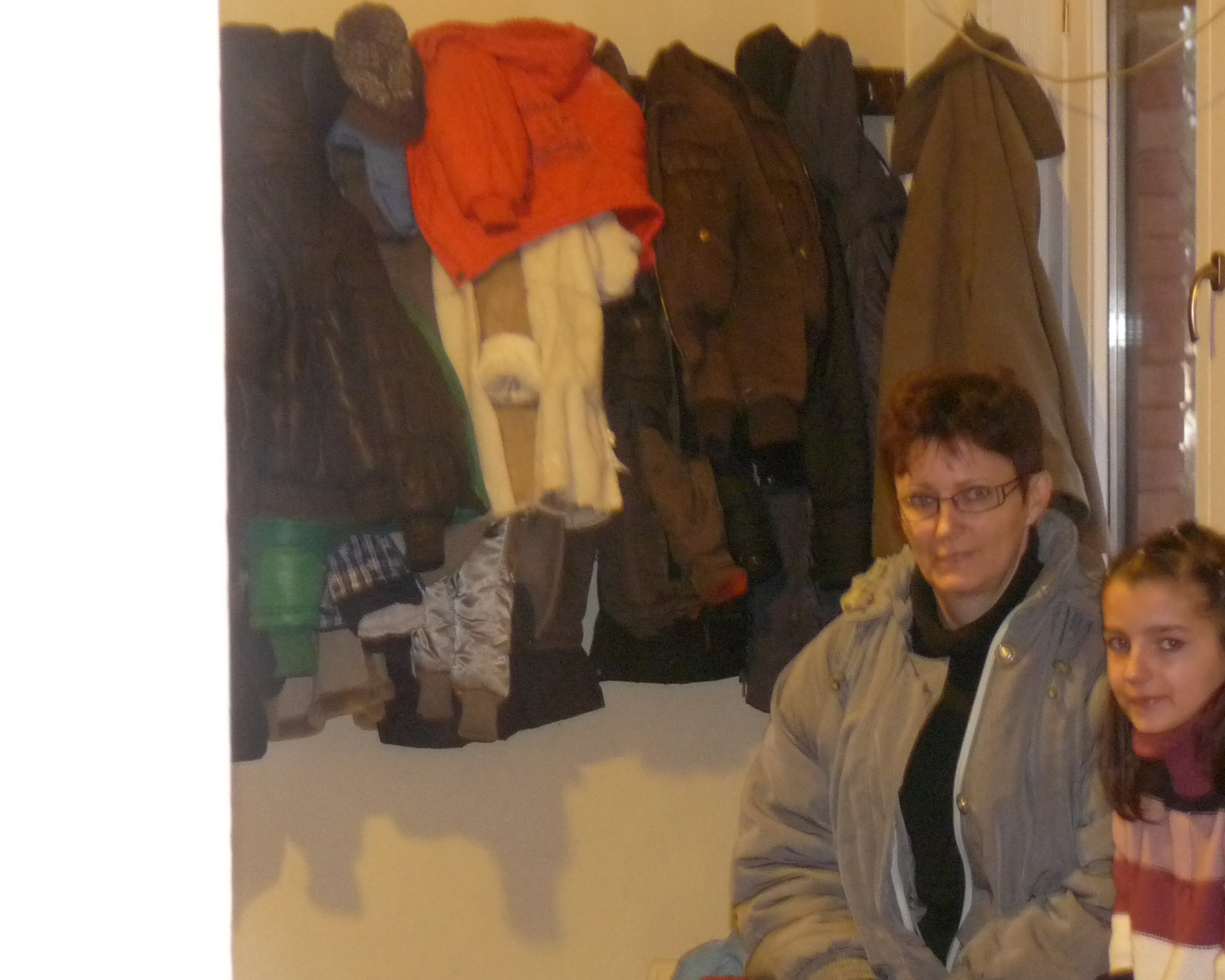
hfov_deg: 15.1
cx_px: 920
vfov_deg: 12.1
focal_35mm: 127
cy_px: 755
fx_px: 4604
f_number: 3.4
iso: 400
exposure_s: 1/8
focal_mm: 12.8
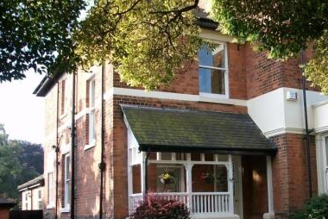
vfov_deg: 26.3
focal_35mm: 51
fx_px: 465
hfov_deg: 38.5
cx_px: 214
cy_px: 151
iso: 80
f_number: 2.9
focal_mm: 5.7
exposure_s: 1/220
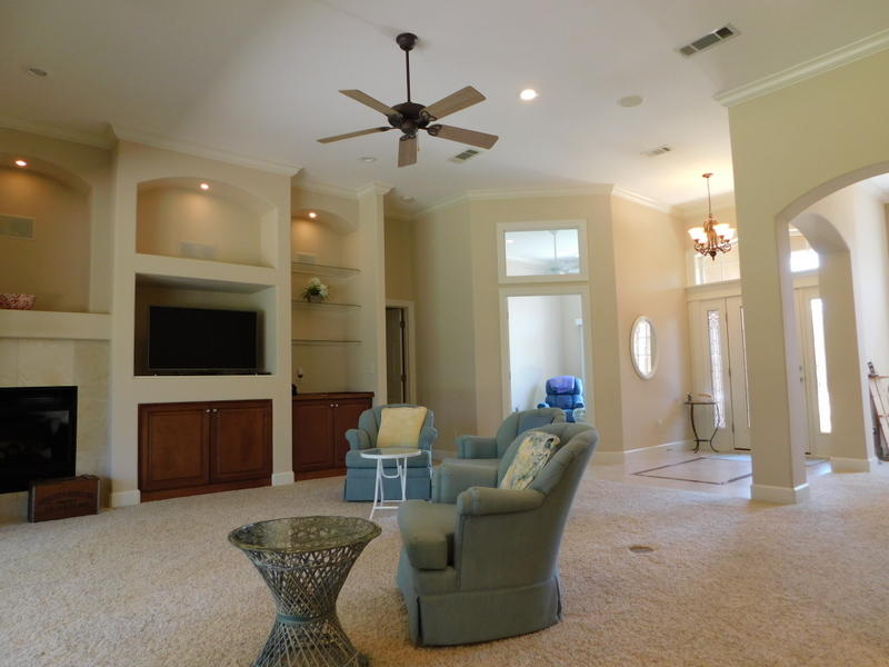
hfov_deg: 73.9
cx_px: 444
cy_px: 334
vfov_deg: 58.9
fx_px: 591
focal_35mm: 23
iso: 160
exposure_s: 1/30
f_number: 3
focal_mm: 4
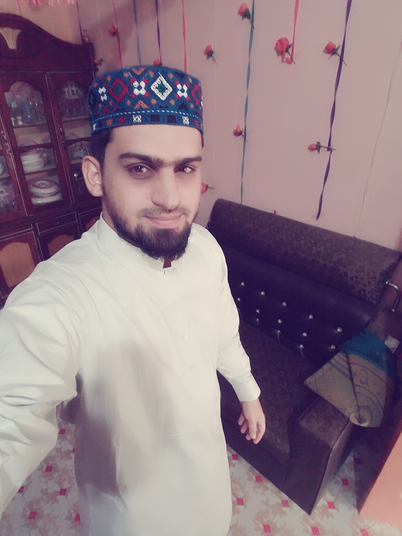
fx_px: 325
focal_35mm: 21
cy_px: 268
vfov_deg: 79.0
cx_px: 201
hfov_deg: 63.4
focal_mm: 2.1
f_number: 1.7
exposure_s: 1/24
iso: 250
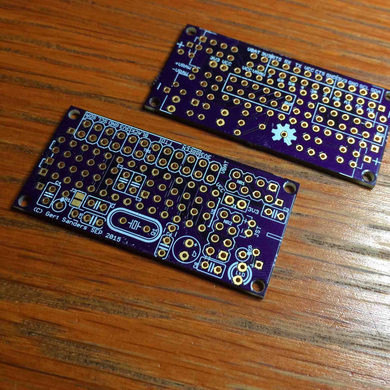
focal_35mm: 40
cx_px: 226
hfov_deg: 41.7
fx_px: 510
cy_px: 153
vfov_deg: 41.6
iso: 100
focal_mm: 4.15
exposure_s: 1/33
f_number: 2.2
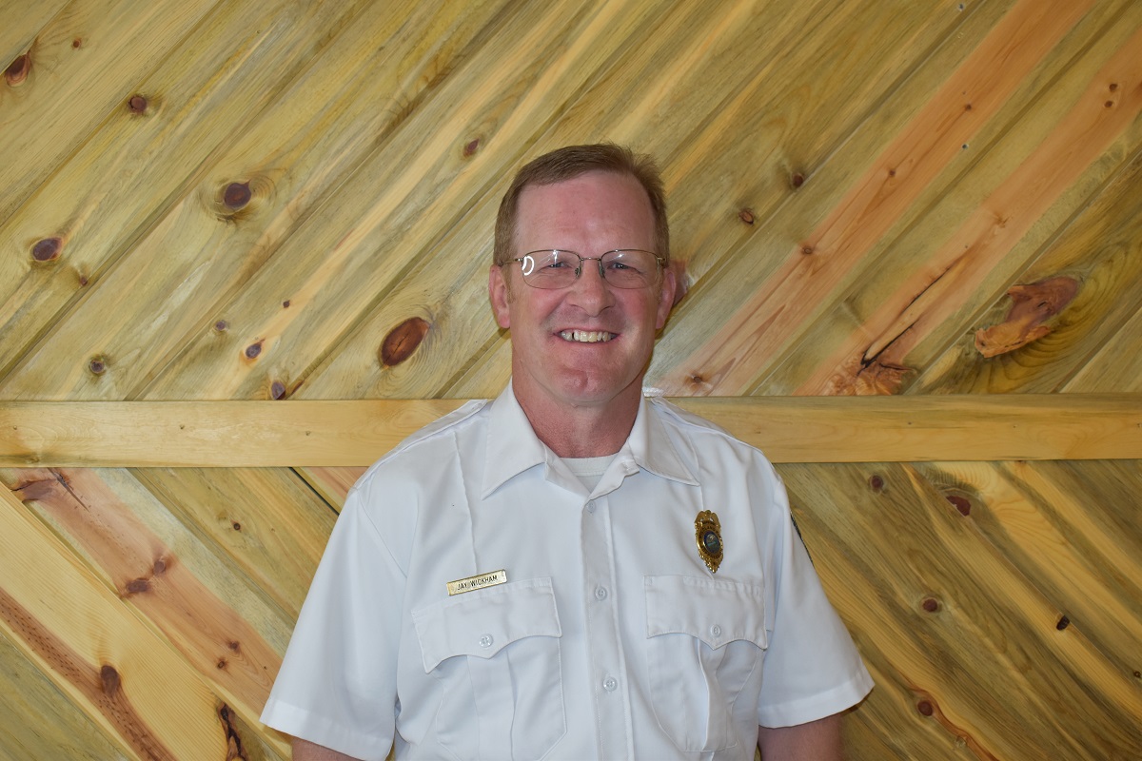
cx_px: 571
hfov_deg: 47.9
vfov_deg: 33.0
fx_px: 1285
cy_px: 380
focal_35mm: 40
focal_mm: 27
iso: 640
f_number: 5.6
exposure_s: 1/125
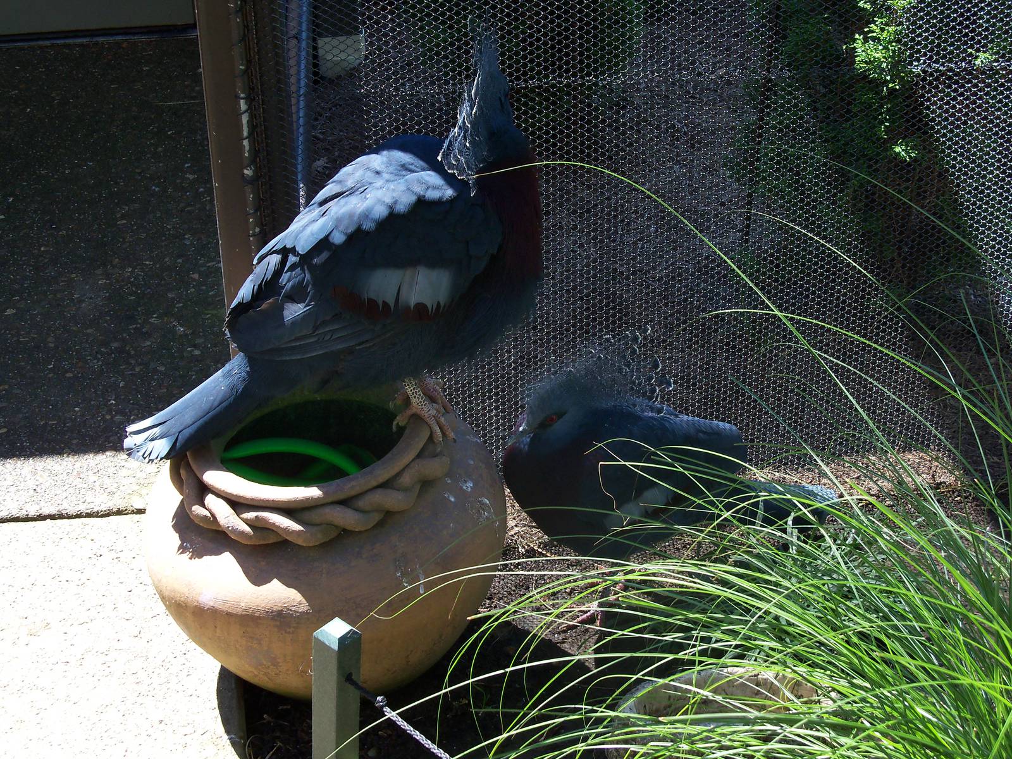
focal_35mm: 59
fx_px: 1725
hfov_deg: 32.7
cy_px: 380
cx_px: 506
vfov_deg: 24.8
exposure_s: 1/125
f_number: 4
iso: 100
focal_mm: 10.5
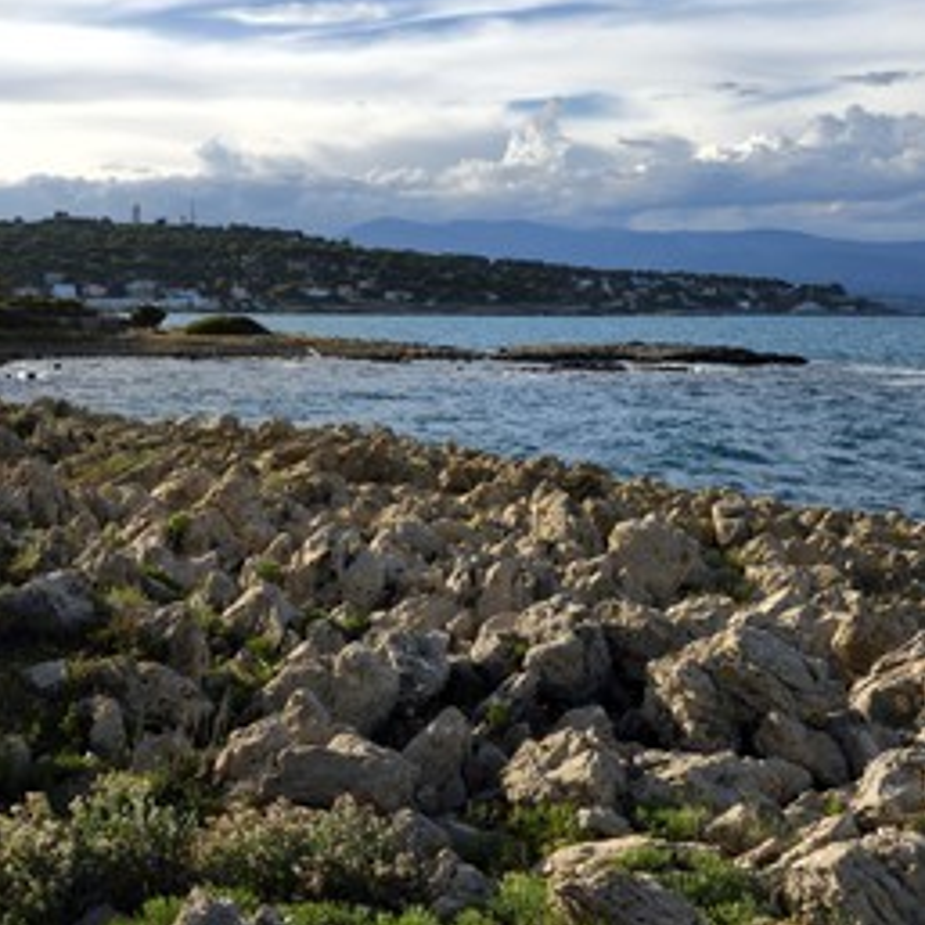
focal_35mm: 50
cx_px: 176
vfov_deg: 34.0
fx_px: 1512
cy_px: 432
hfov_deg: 33.0
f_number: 13
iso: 200
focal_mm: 36
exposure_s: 1/200
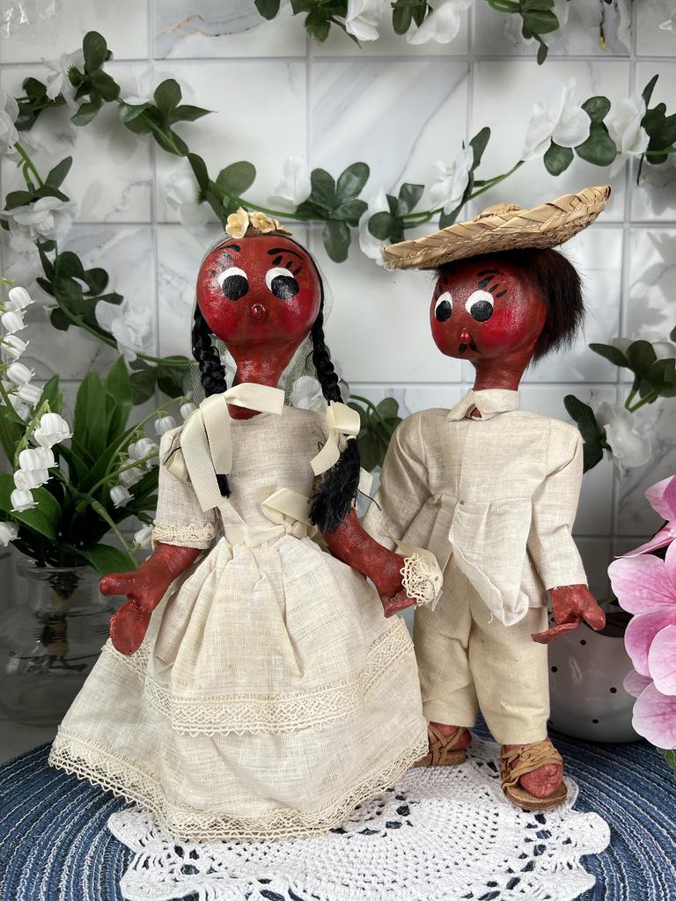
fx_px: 651
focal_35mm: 25
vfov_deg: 69.4
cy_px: 450
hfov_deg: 54.9
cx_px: 338
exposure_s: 1/121
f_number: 1.6
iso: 40
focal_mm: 5.1
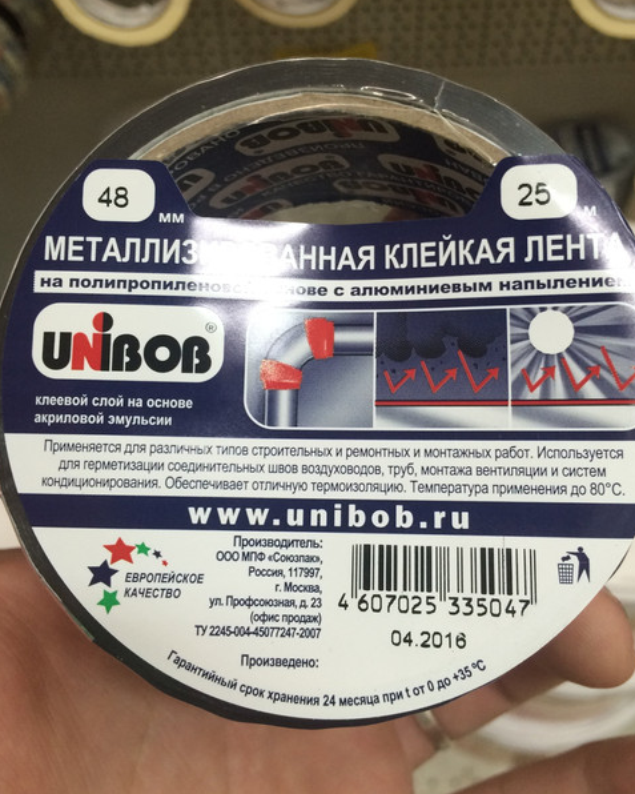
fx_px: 892
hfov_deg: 39.2
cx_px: 329
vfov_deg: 47.8
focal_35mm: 38
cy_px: 348
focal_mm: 4.15
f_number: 2.2
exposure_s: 1/33
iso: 125
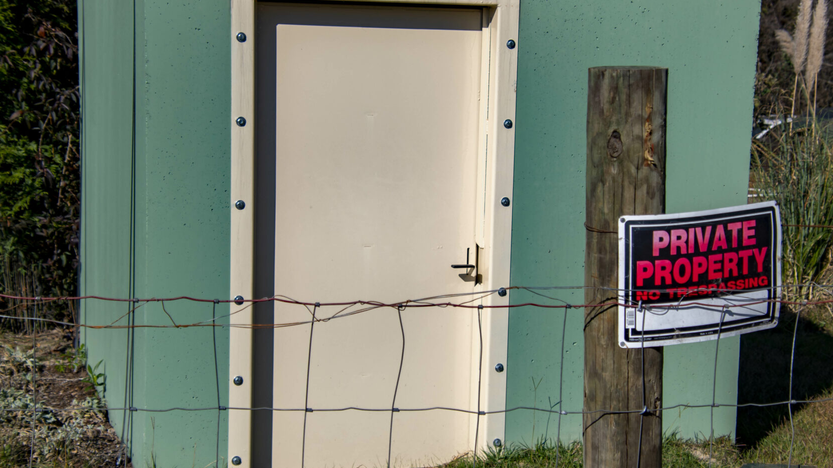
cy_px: 212
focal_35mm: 67
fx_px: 1480
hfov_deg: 31.4
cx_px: 453
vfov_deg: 18.0
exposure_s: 1/1600
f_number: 4.5
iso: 100
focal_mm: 35
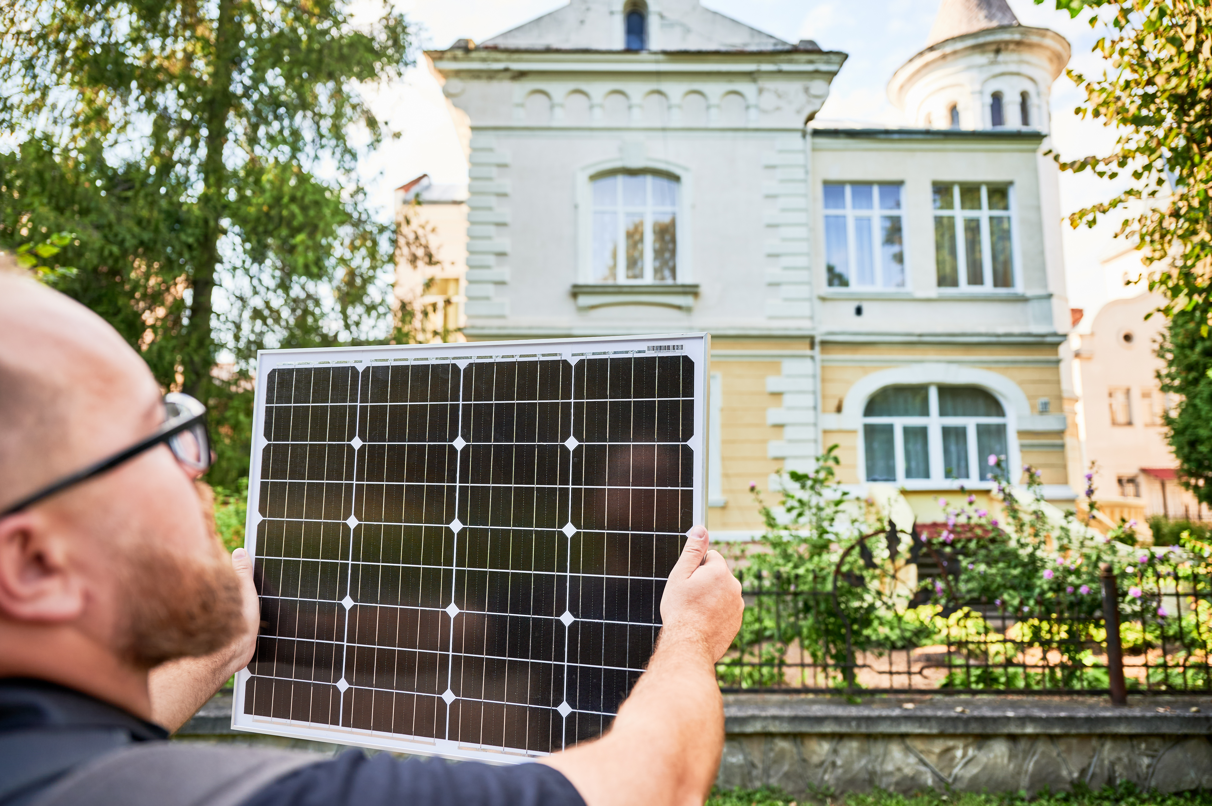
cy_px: 403
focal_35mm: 24
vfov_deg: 53.1
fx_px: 807
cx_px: 606
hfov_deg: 73.8
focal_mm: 24
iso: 160
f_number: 2.8
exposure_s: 1/500
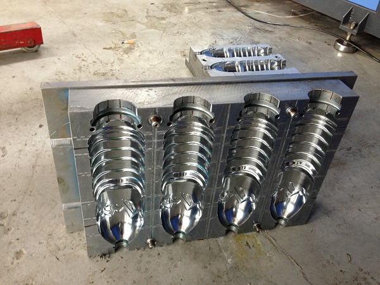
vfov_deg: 42.9
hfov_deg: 55.4
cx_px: 190
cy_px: 142
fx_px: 362
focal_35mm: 33
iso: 125
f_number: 2.4
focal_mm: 4.13
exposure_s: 1/20
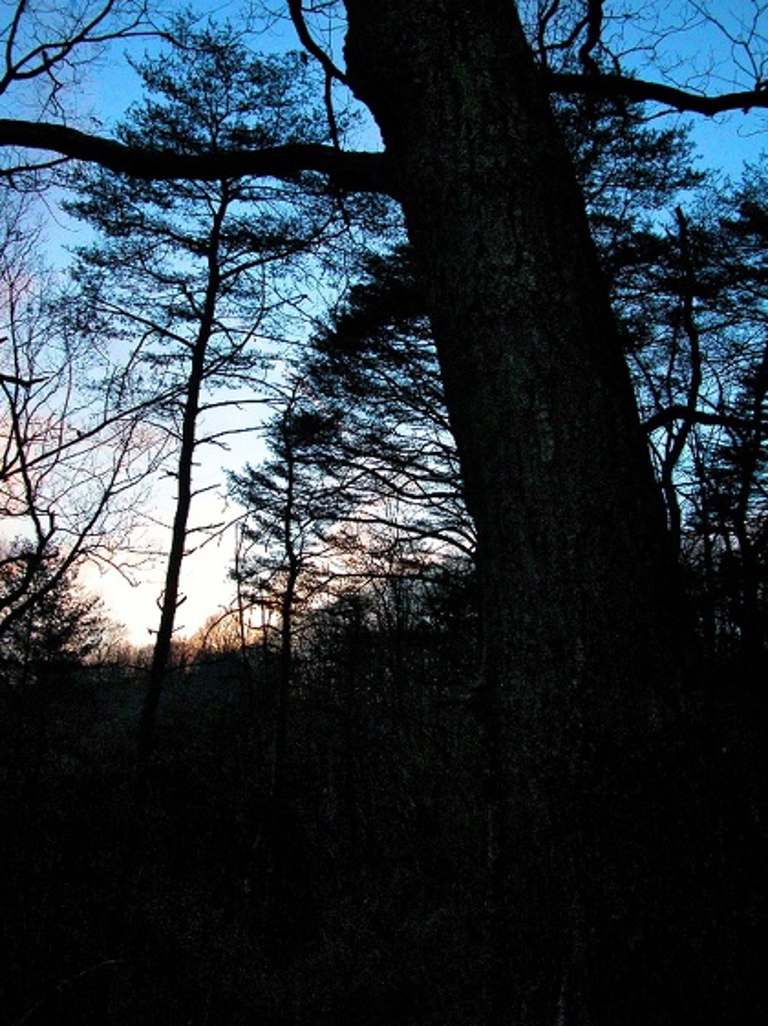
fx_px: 1066
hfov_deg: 39.6
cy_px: 488
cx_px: 363
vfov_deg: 51.4
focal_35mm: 36
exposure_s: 1/250
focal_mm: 8.9
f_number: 2.8
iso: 400
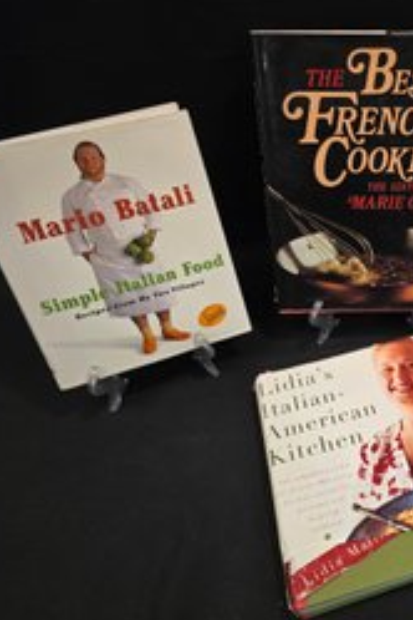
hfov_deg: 36.7
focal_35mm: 33
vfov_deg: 57.2
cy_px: 303
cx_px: 392
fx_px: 568
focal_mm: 6.3
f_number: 1.7
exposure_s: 1/120
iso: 400
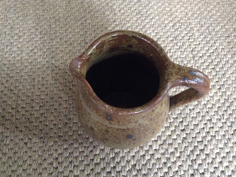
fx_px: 218
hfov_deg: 56.9
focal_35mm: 32
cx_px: 118
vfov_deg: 44.1
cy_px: 88
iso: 320
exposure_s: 1/17
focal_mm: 3.3
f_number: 2.4
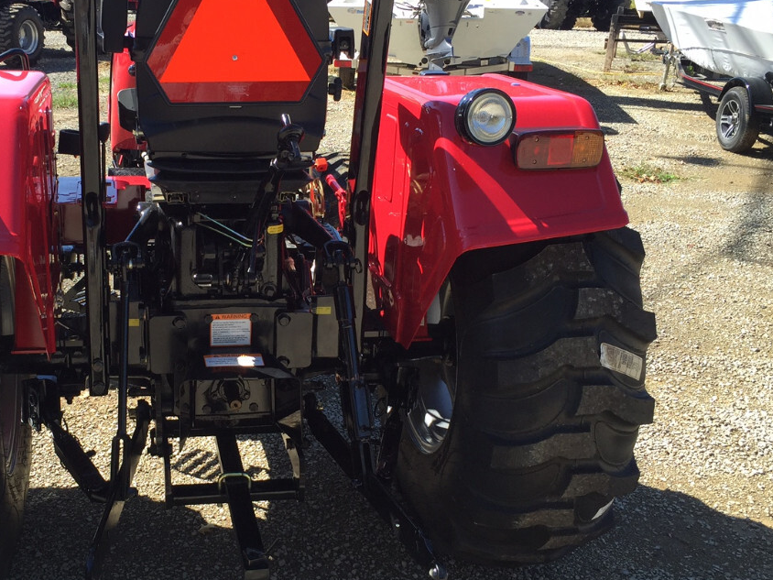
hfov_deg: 42.5
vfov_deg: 32.8
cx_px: 272
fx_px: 983
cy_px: 326
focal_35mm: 44
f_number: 2.2
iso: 32
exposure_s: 1/527
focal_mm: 4.15
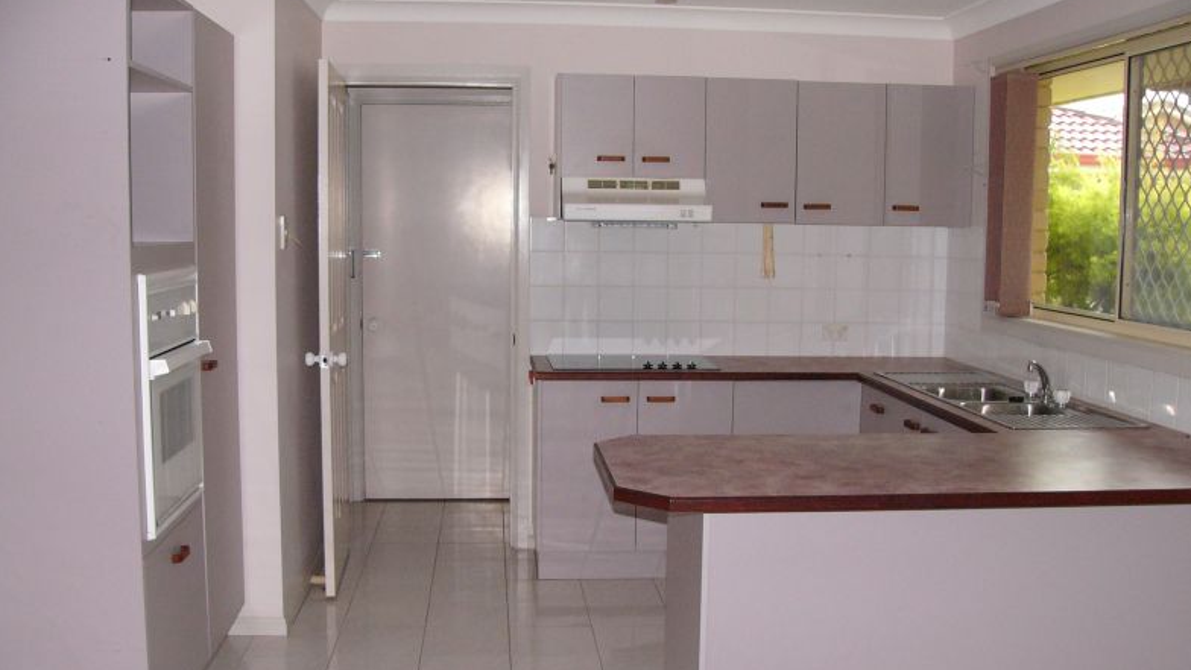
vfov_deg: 29.7
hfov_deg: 50.5
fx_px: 1263
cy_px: 366
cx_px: 594
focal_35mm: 40
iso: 200
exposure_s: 1/100
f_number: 2.8
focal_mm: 6
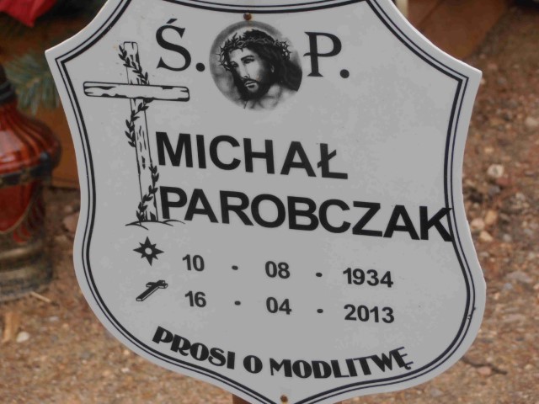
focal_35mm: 138
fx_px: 2149
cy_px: 202
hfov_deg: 14.3
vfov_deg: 10.7
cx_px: 270
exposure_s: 1/250
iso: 80
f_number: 5.8
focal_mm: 24.39
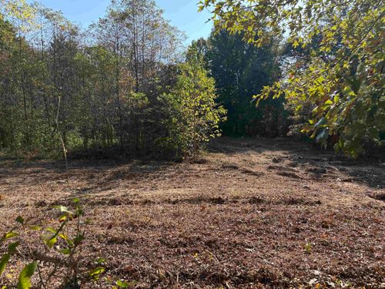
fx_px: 289
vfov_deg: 53.1
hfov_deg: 67.3
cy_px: 144
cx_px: 192
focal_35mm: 26
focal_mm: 5.96
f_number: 1.6
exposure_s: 1/1117
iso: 64
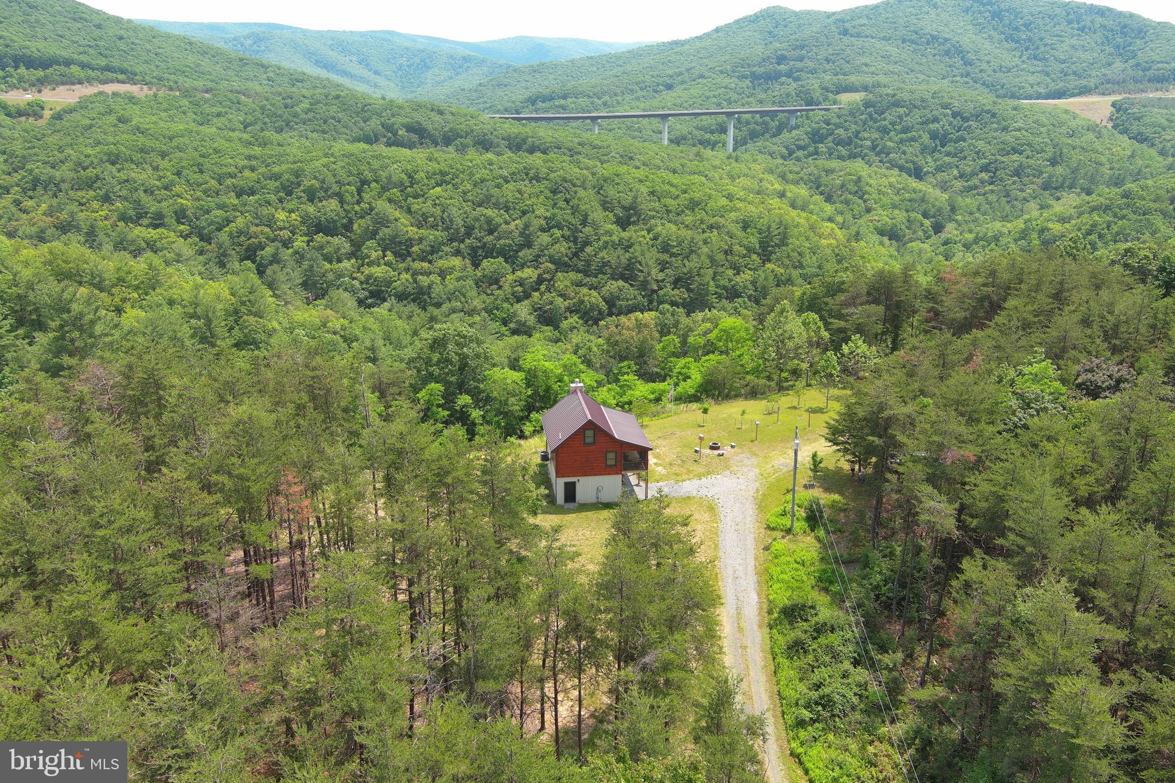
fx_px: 946
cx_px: 588
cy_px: 392
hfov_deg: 63.7
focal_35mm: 29
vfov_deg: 45.0
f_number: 2.8
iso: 100
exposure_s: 1/435
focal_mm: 10.57
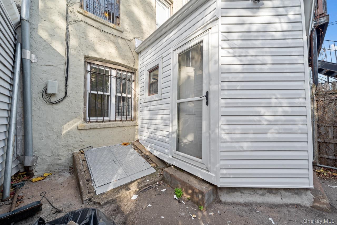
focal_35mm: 12
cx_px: 168
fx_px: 112
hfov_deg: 112.6
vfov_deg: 90.0
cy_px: 112
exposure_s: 1/60
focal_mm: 12
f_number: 8
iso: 320
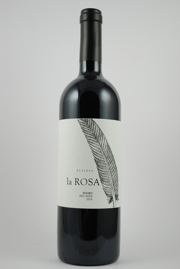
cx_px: 90
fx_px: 449
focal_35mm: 60
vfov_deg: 33.4
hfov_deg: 22.7
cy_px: 134
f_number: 5.3
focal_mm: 40
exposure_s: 1/40
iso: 100
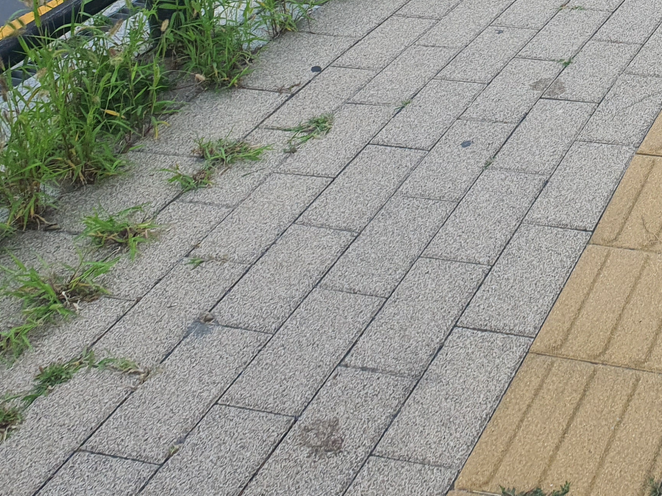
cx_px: 675
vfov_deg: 22.6
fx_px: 1166
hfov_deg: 29.4
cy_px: -51
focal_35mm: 61
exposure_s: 1/431
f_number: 2.4
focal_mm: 4.3
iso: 50
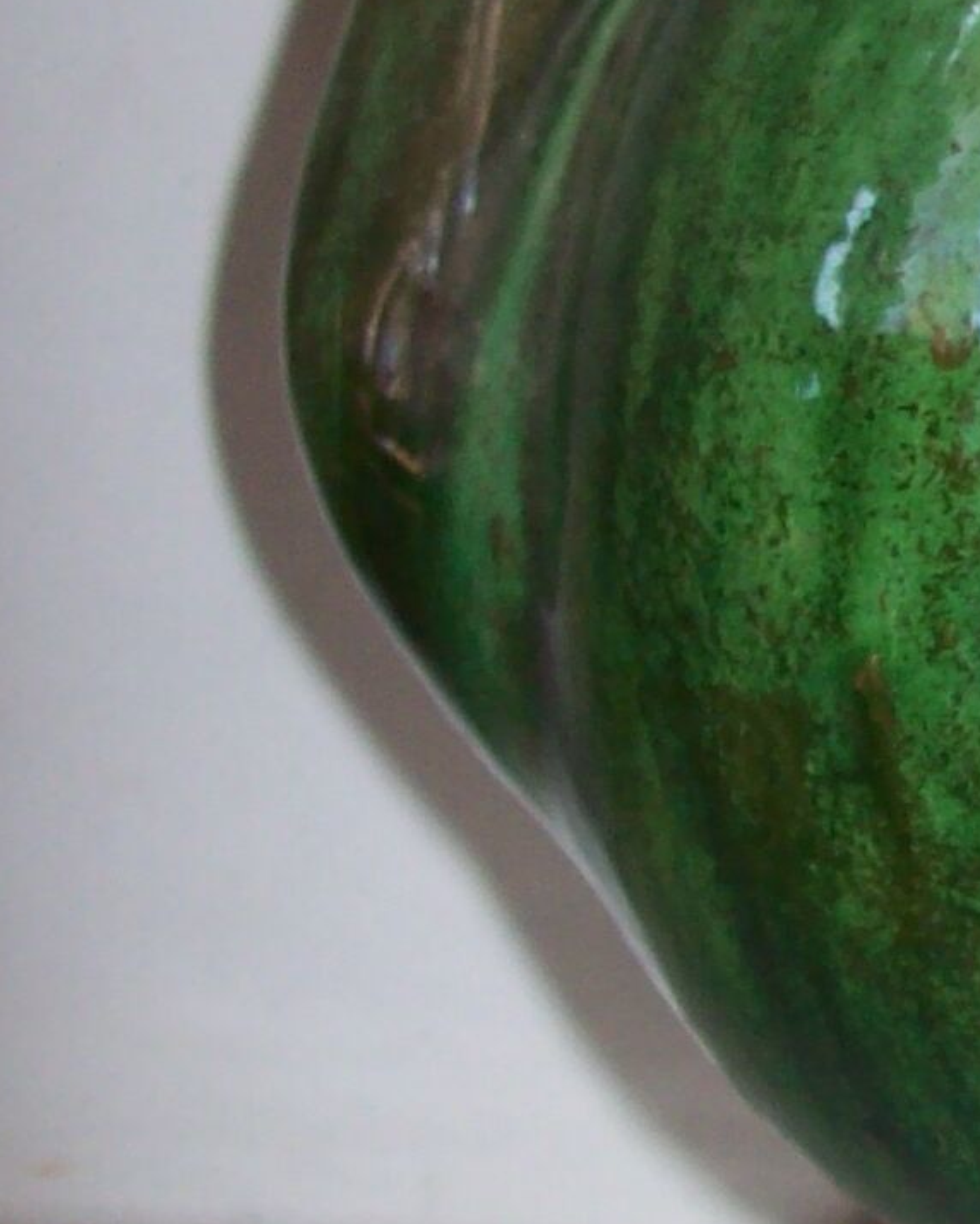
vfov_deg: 13.7
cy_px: 281
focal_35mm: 140
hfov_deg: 10.4
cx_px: 1705
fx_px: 5076
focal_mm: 6
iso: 80
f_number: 2.7
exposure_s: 1/64
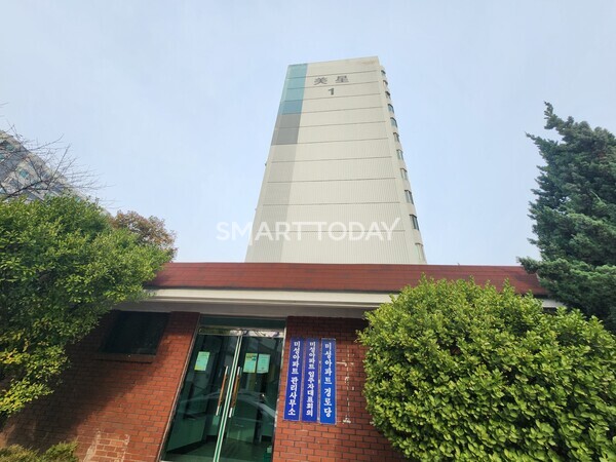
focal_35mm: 13
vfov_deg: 89.9
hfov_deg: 106.2
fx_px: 231
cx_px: 308
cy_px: 231
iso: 50
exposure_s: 1/947
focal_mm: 2.2
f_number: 2.2
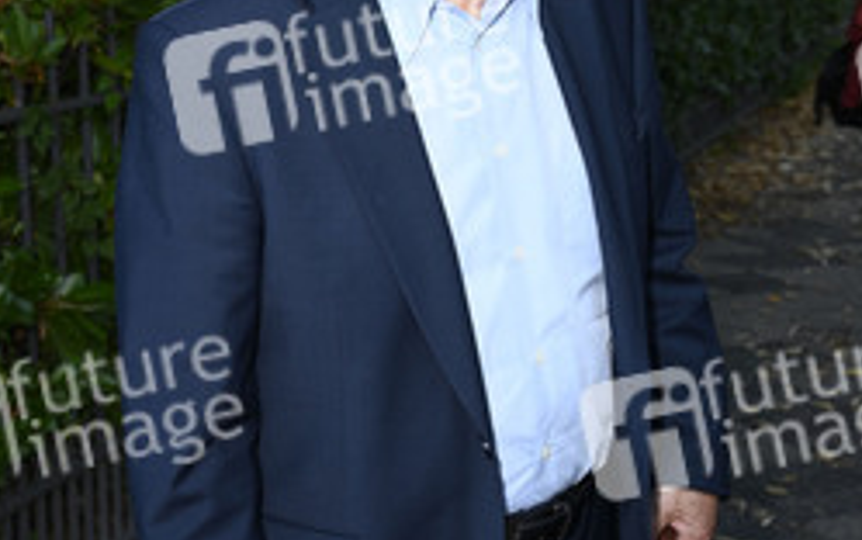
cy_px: 246
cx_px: 443
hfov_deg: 28.6
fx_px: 1693
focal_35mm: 72
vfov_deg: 18.1
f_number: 5.6
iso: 1000
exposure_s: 1/250
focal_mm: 44
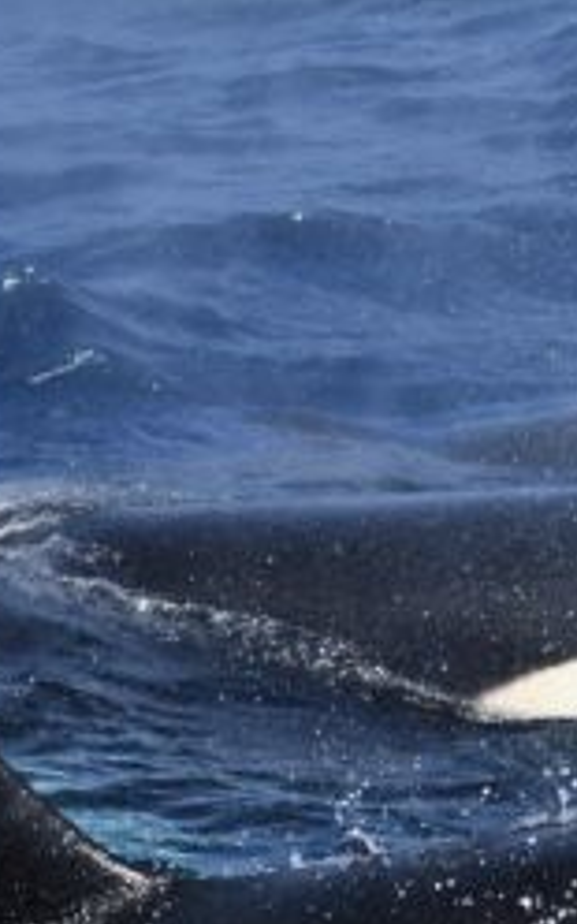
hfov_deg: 2.6
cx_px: 838
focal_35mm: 509
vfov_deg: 4.1
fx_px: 12807
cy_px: 918
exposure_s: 1/8000
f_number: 5.3
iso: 1000
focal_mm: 155
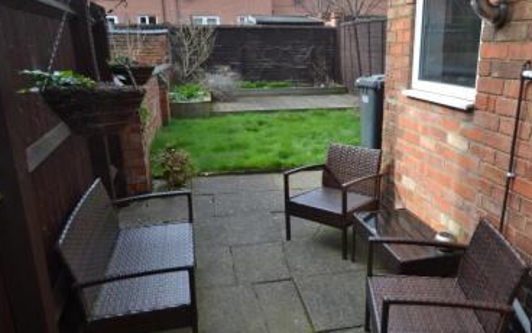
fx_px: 430
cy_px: 193
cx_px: 311
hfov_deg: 63.1
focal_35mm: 30
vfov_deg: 42.1
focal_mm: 15
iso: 140
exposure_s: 1/125
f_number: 5.6
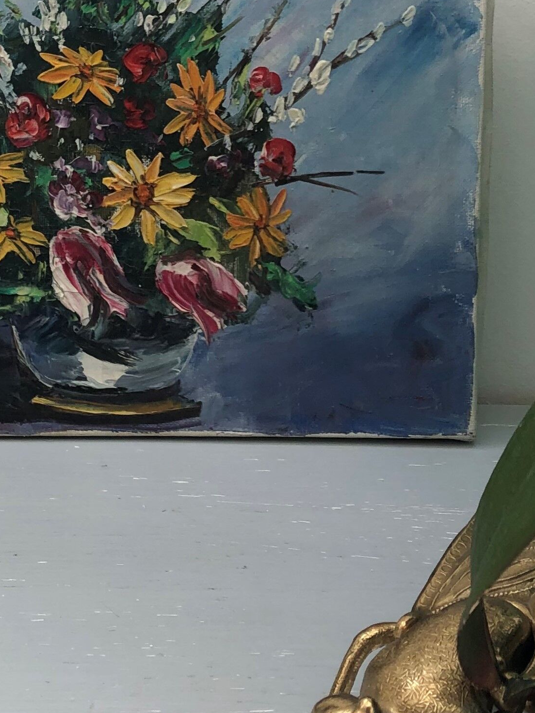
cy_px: 113
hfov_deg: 19.5
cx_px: 116
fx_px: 1546
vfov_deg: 25.4
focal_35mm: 75
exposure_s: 1/199
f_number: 1.8
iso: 20
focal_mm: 3.99
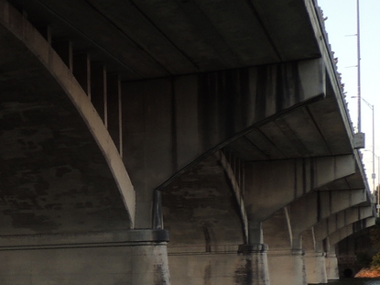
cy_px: 297
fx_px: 812
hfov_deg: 23.3
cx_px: -114
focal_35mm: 74
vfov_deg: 19.2
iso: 100
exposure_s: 1/80
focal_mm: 4.3
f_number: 3
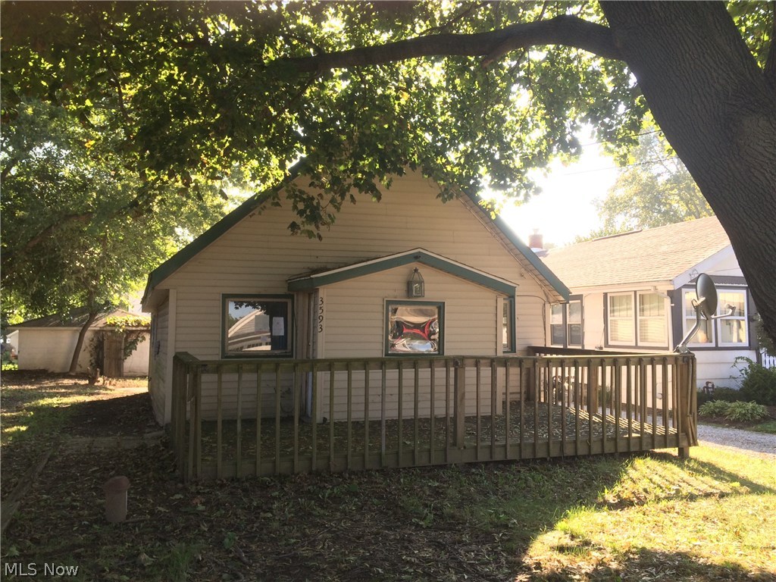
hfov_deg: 61.7
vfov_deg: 48.2
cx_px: 388
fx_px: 650
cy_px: 291
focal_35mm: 29
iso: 32
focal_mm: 4.15
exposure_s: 1/304
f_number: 2.2
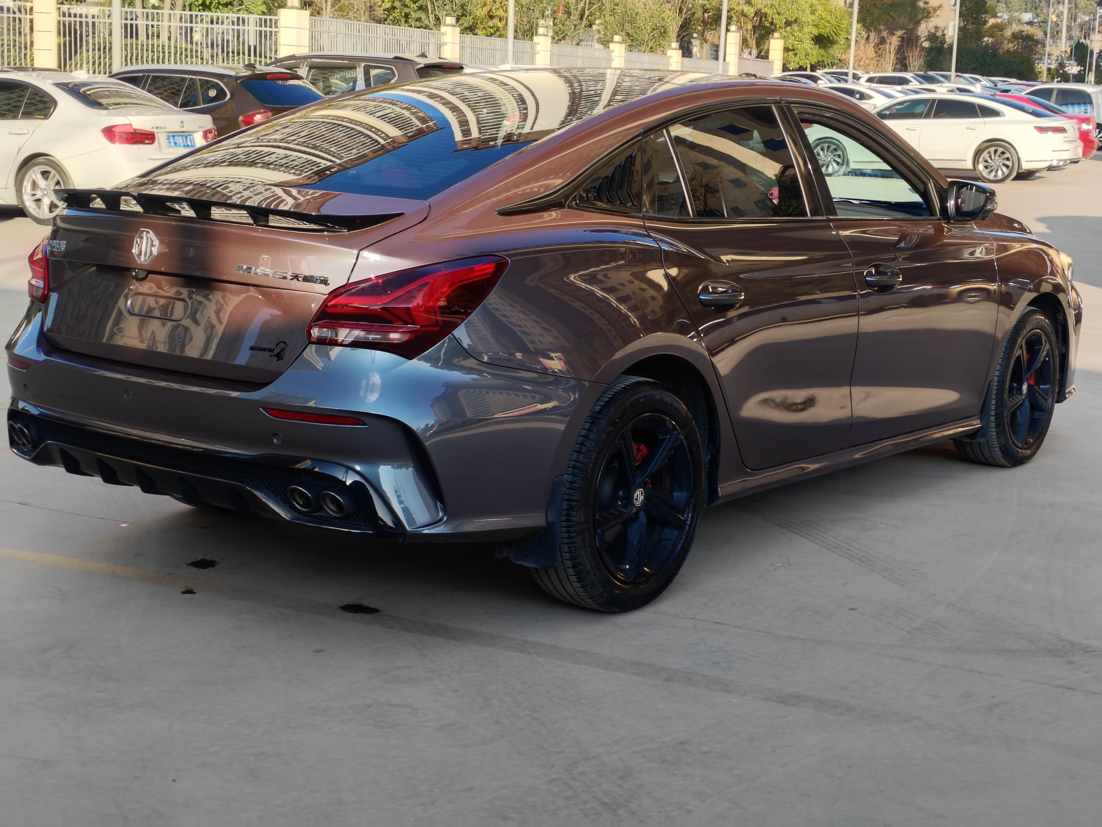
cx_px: 551
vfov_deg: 27.0
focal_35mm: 54
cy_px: 414
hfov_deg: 35.5
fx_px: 1719
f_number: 1.9
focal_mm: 5.52
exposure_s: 1/410
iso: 100
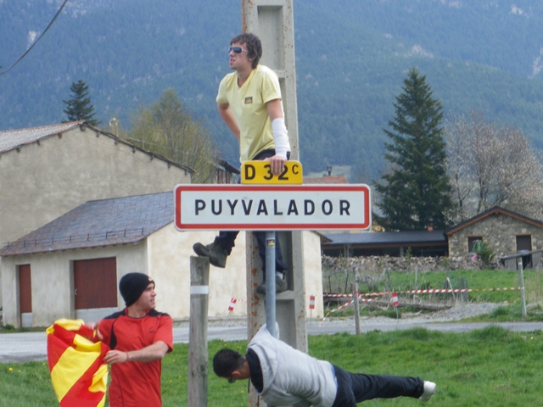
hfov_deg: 20.0
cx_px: 272
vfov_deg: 15.1
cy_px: 204
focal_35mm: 98
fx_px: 1537
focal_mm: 17.4
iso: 64
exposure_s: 1/160
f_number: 5
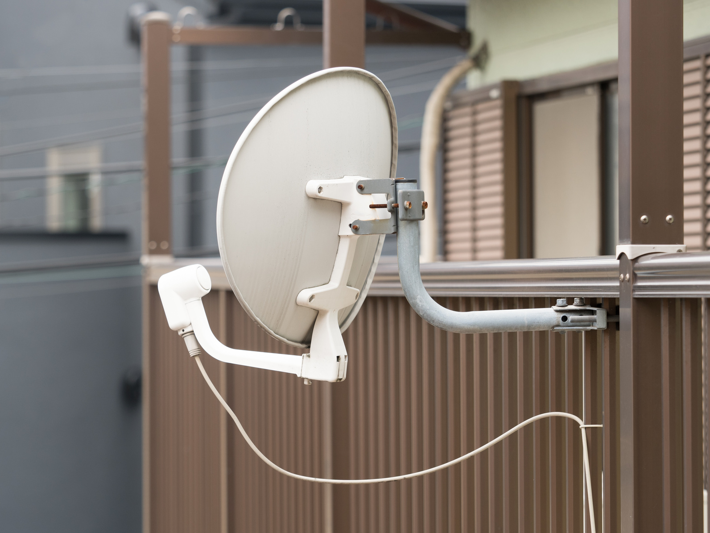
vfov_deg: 7.8
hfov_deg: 10.4
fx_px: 3897
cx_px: 355
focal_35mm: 190
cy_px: 266
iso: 200
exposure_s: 1/320
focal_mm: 95
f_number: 3.5
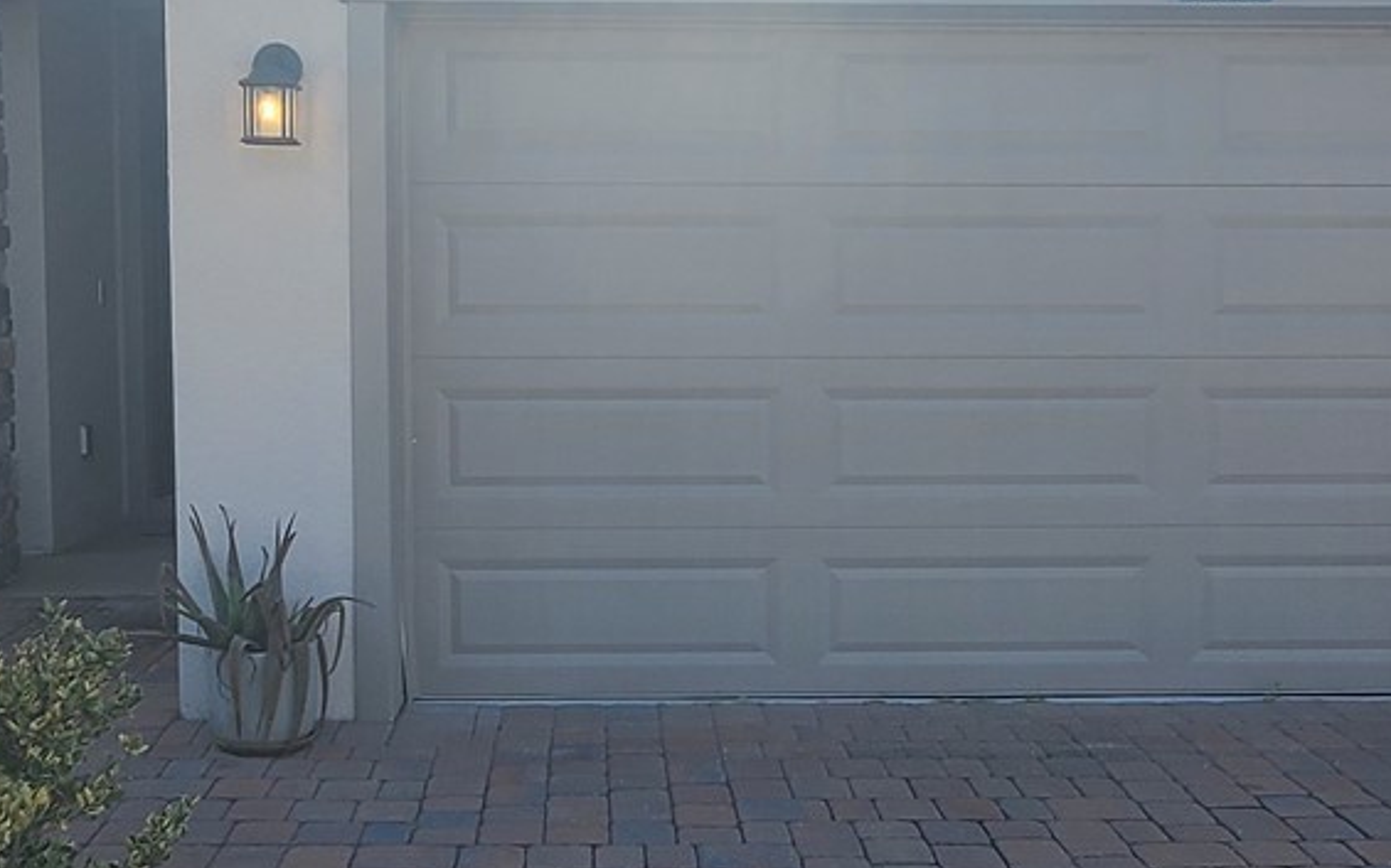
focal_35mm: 39
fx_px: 1478
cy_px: 425
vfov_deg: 32.8
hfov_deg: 50.3
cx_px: 633
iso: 64
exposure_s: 1/1248
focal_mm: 2.2
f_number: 2.2
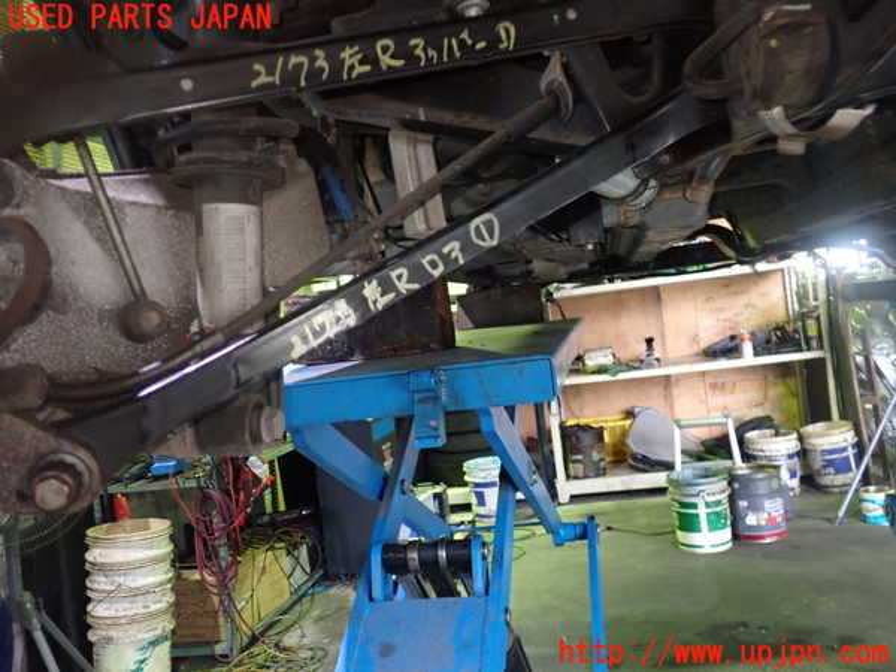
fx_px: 777
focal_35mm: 30
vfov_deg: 46.8
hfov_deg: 60.0
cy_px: 336
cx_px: 448
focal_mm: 5.4
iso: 800
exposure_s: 1/20
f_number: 2.3
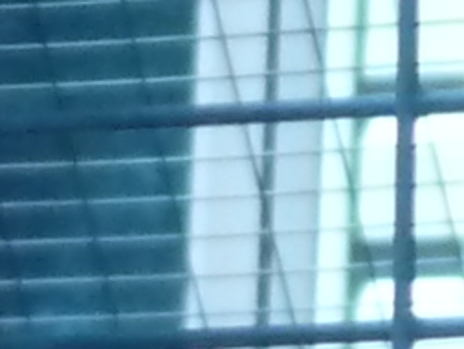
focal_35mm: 1013
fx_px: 13585
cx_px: -128
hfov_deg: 2.0
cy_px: 735
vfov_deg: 1.5
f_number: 5.1
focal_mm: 16.5
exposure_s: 1/640
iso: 400
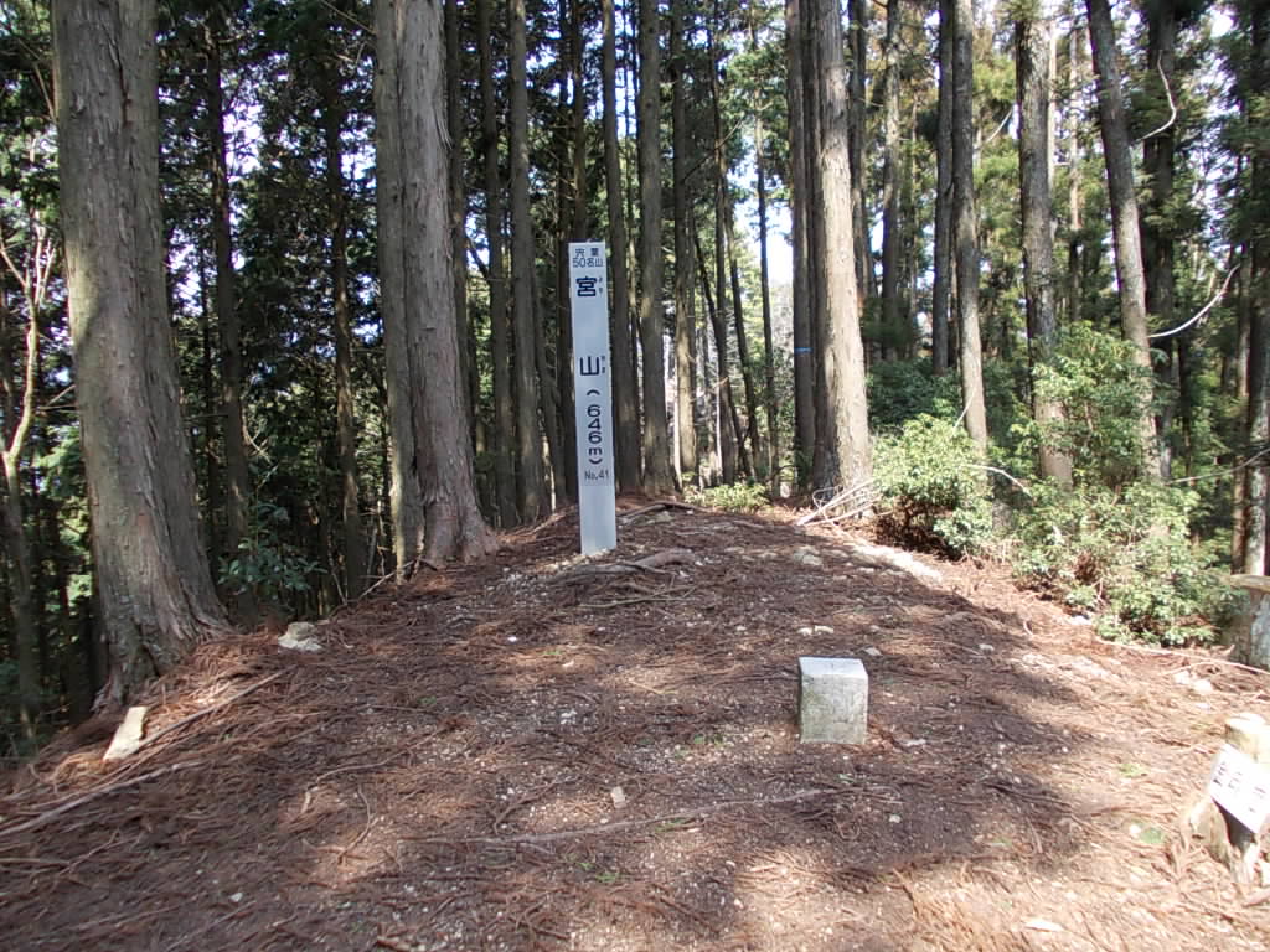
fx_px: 1027
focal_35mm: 28
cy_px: 476
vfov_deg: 49.7
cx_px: 635
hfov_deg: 63.4
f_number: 2.7
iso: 80
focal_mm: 4
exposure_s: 1/160
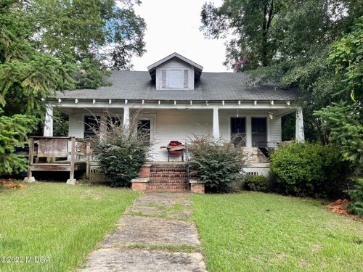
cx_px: 182
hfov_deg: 67.3
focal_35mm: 26
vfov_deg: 53.1
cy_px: 136
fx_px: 273
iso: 32
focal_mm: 5.1
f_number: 1.6
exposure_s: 1/330
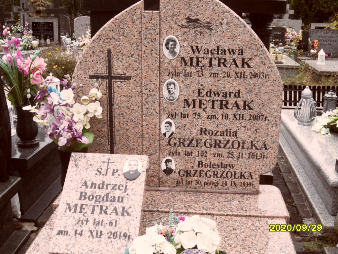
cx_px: 169
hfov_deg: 46.8
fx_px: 391
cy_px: 127
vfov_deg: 36.0
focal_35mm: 40
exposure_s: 1/90
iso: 100
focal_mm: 6.5
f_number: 3.6
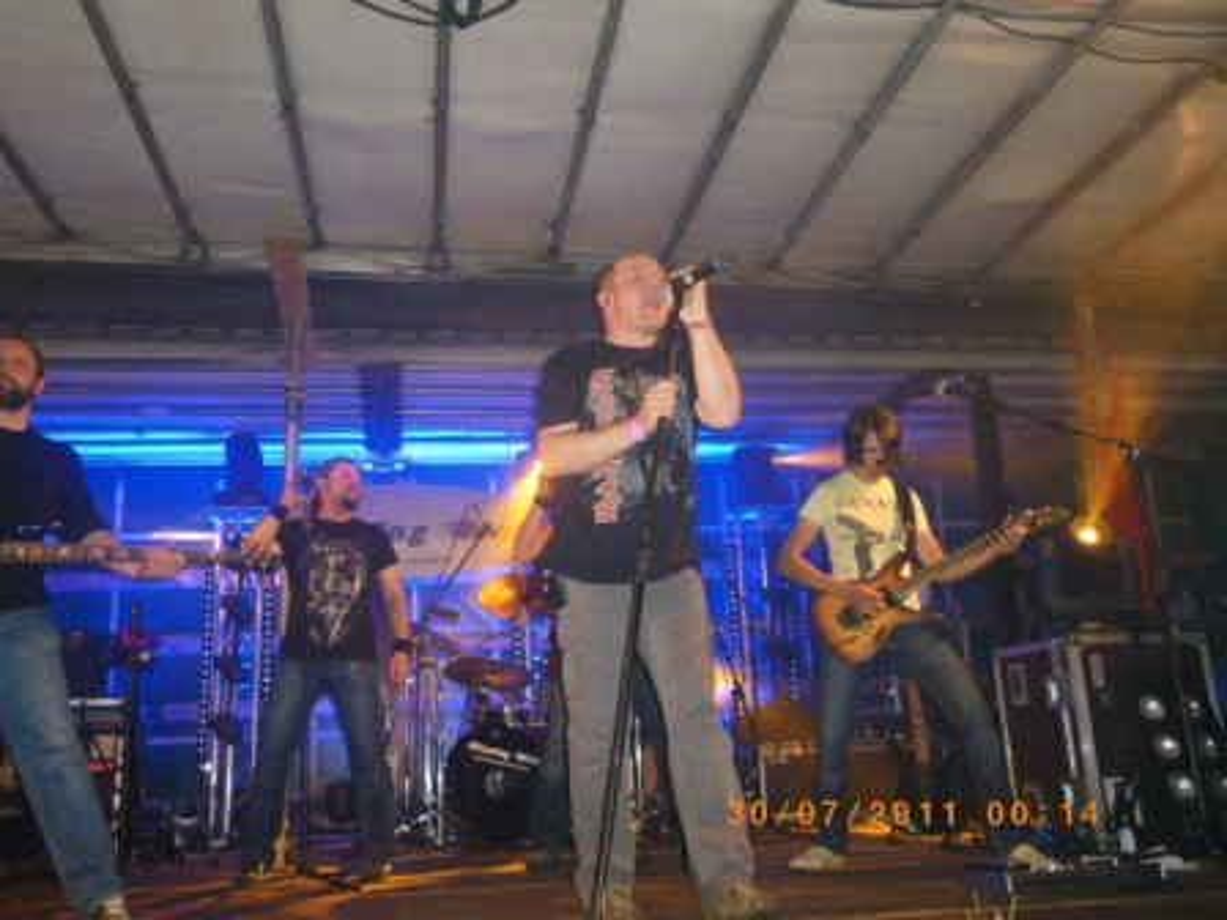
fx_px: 1170
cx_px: 614
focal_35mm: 33
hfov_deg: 55.4
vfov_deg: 42.9
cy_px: 460
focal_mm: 5.8
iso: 800
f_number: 2.8
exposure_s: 1/60
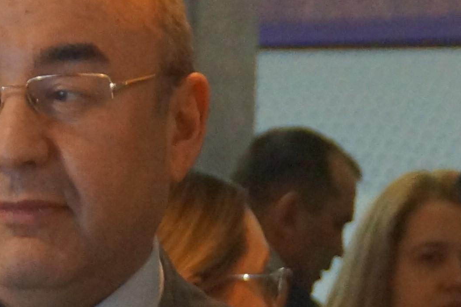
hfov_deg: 6.0
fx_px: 4392
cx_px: 51
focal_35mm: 343
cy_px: 686
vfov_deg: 3.9
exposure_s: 1/50
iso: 1600
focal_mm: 40
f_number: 4.5
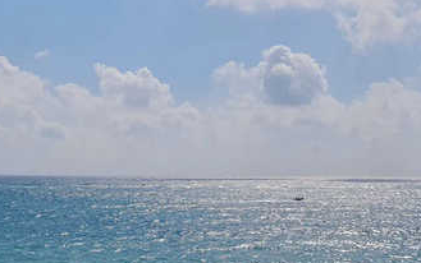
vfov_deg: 18.7
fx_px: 769
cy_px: 286
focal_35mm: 67
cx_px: 116
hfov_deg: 30.2
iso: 50
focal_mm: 4.32
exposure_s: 1/7088
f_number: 2.4
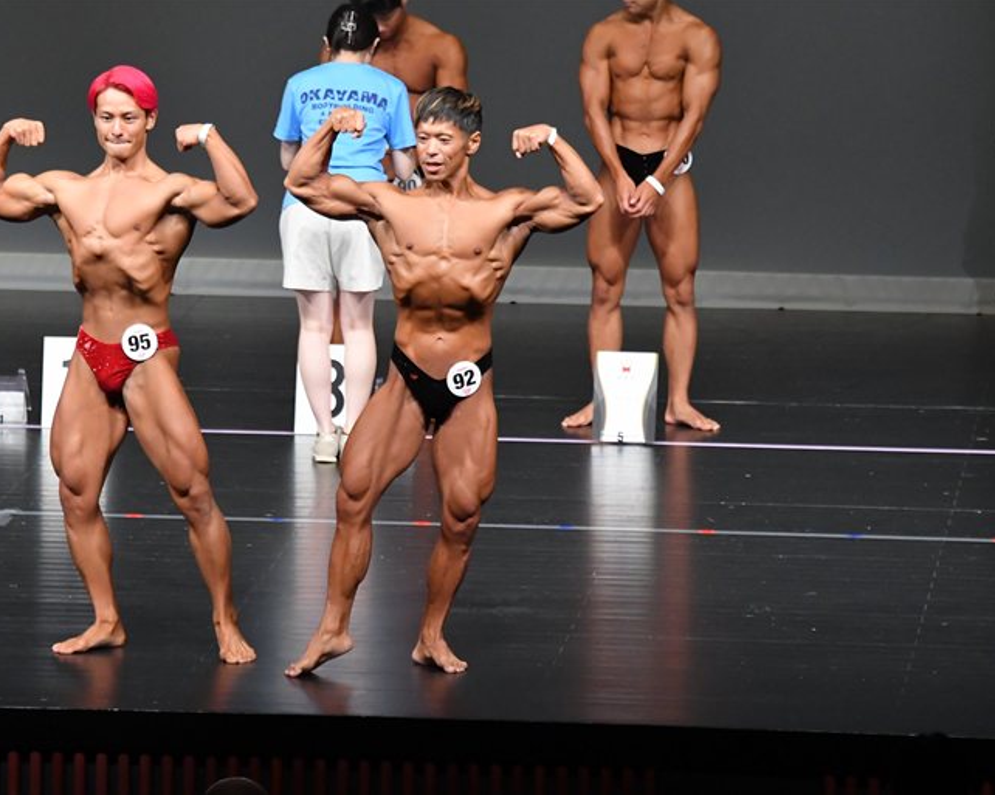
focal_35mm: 323
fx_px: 9507
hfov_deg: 6.0
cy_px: 397
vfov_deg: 4.8
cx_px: 411
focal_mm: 190
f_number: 5.6
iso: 5000
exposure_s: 1/400
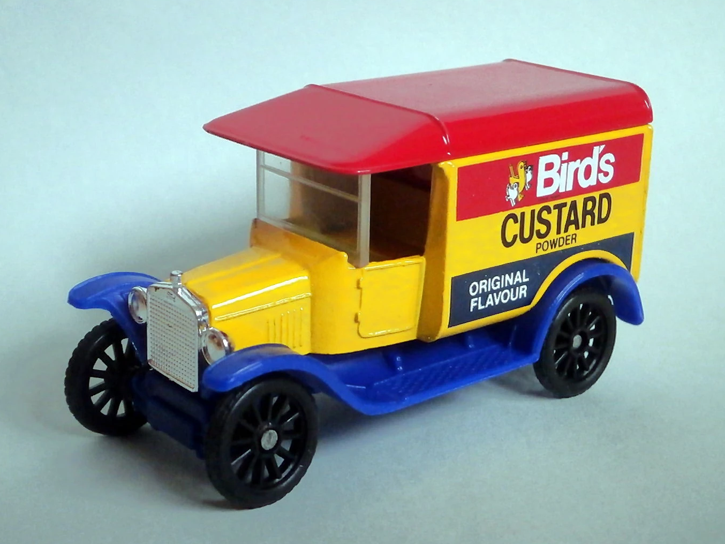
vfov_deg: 30.3
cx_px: 360
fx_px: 1005
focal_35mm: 48
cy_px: 270
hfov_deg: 39.7
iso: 400
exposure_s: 1/40
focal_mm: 8.3
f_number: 3.4
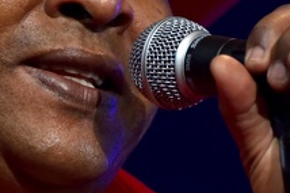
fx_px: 13424
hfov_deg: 1.2
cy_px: 56
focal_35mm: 1669
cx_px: 12
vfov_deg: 0.8
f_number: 6
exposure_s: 1/640
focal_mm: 450
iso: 1000
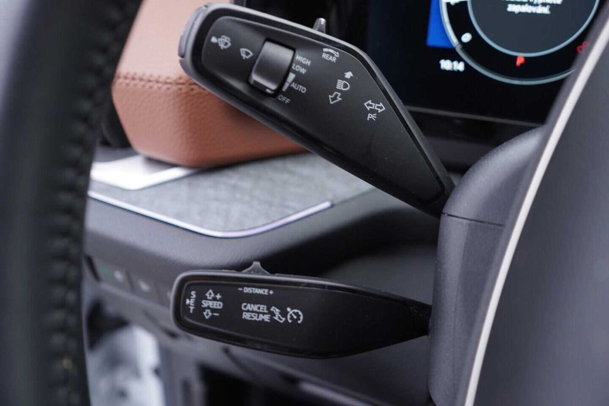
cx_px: 304
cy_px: 203
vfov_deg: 36.9
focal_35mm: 36
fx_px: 609
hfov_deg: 53.1
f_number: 2.8
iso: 250
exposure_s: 1/40
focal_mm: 24
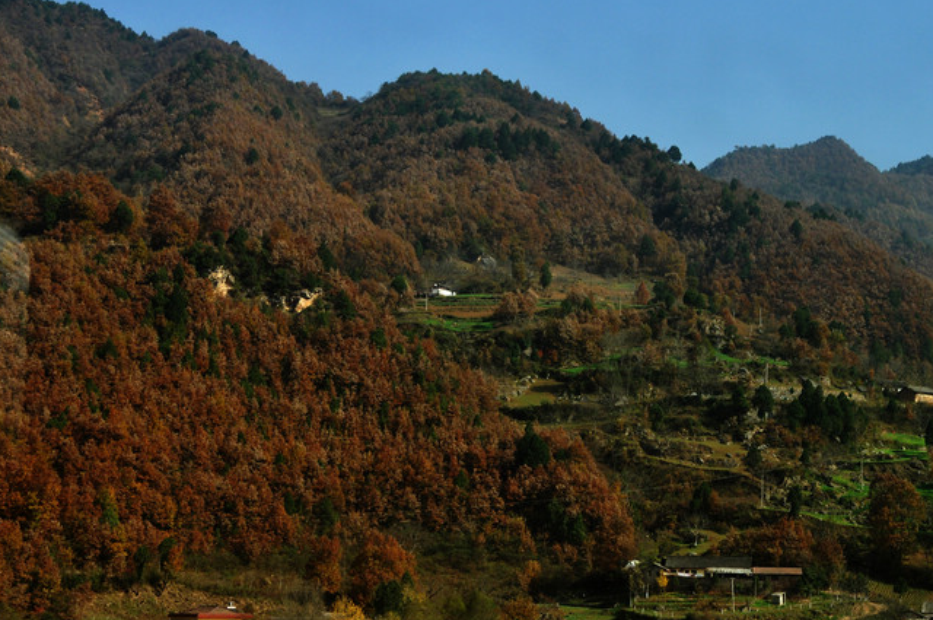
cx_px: 539
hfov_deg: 27.0
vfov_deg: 18.1
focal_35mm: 75
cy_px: 336
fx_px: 1941
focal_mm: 40
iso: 200
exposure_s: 1/200
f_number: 11
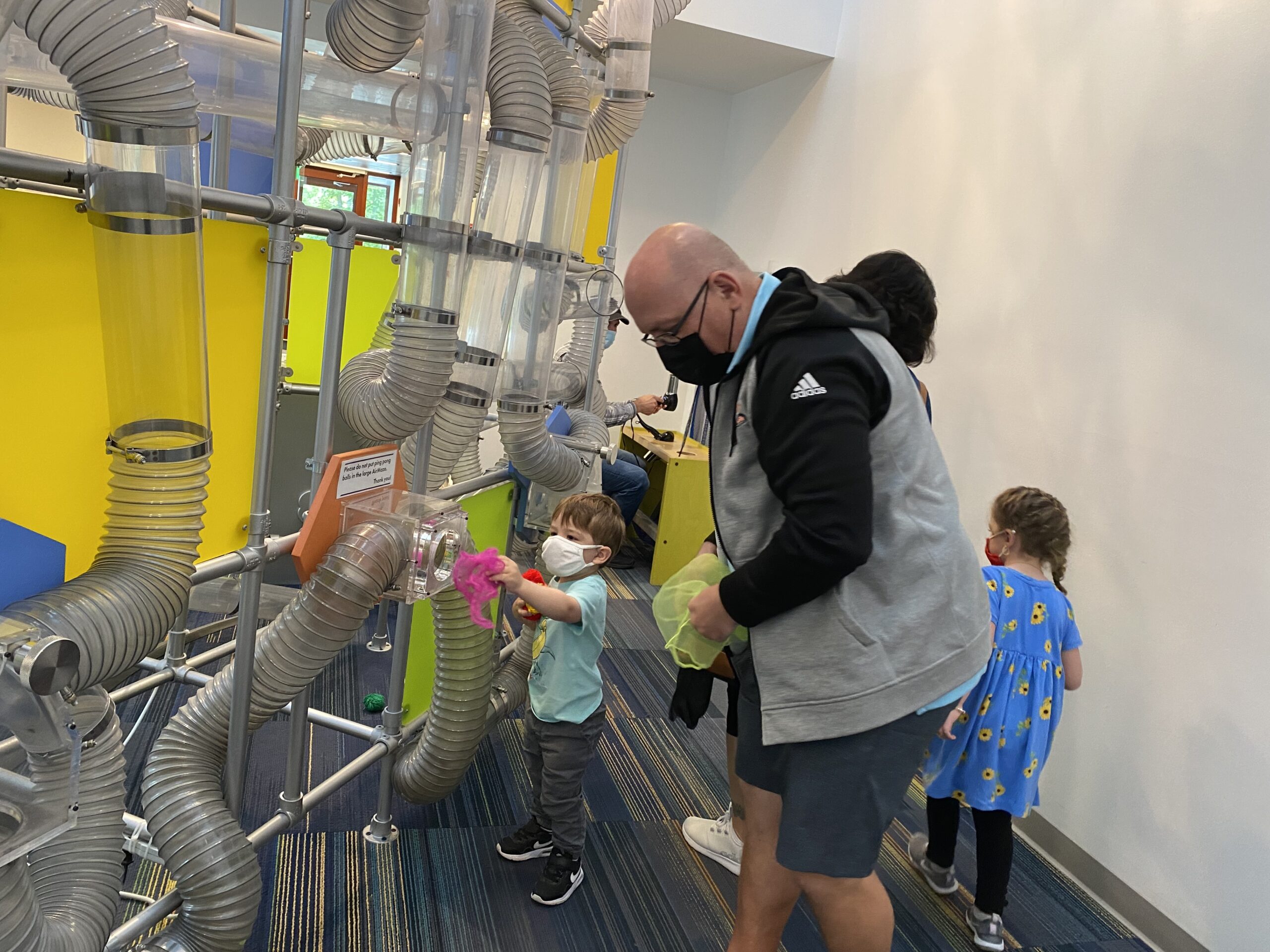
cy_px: 476
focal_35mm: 26
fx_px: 954
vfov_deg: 53.1
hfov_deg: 67.3
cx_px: 635
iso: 200
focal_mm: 4.25
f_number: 1.8
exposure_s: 1/60
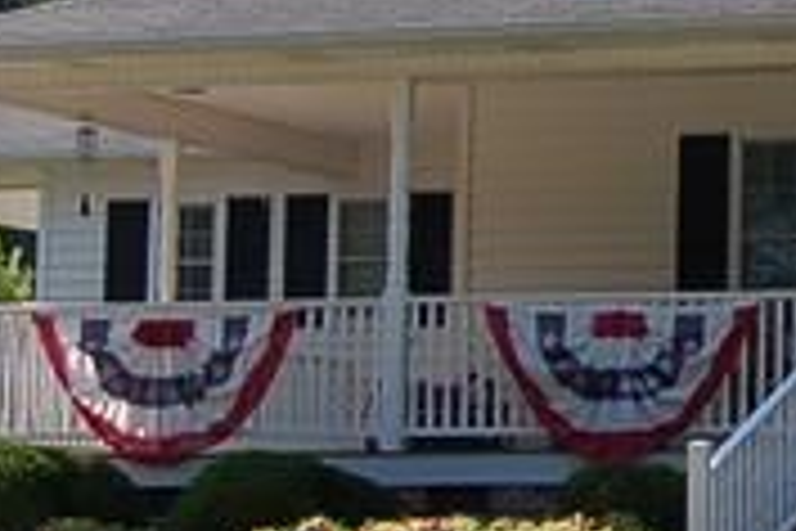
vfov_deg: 6.7
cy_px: 58
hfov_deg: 9.8
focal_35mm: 204
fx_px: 4510
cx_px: 1151
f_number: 5.6
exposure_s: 1/500
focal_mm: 32
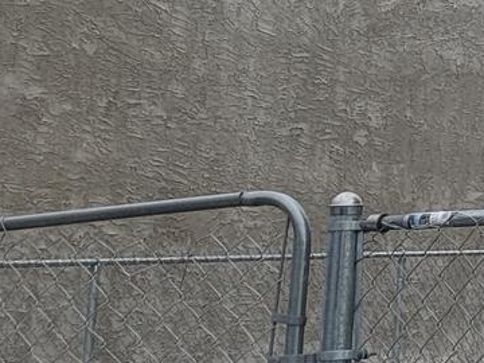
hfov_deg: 10.8
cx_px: 1250
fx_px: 2069
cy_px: -108
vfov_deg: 9.8
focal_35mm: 148
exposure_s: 1/141
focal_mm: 5.4
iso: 40
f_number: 1.8
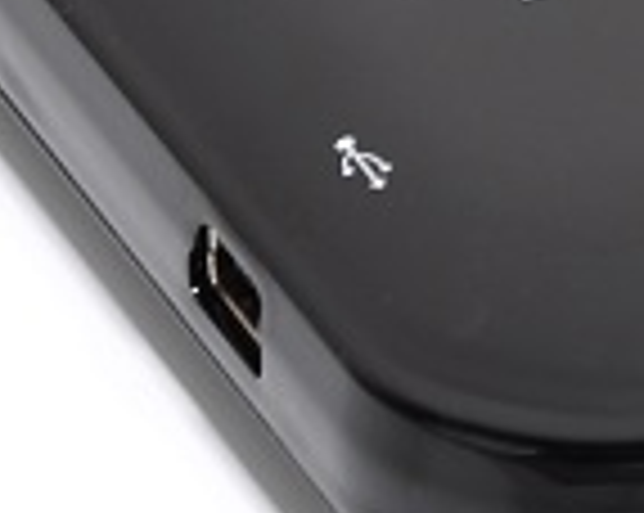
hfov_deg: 2.7
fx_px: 13786
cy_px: -144
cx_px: 1356
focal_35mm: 724
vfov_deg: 2.1
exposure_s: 1/90
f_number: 11
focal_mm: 105
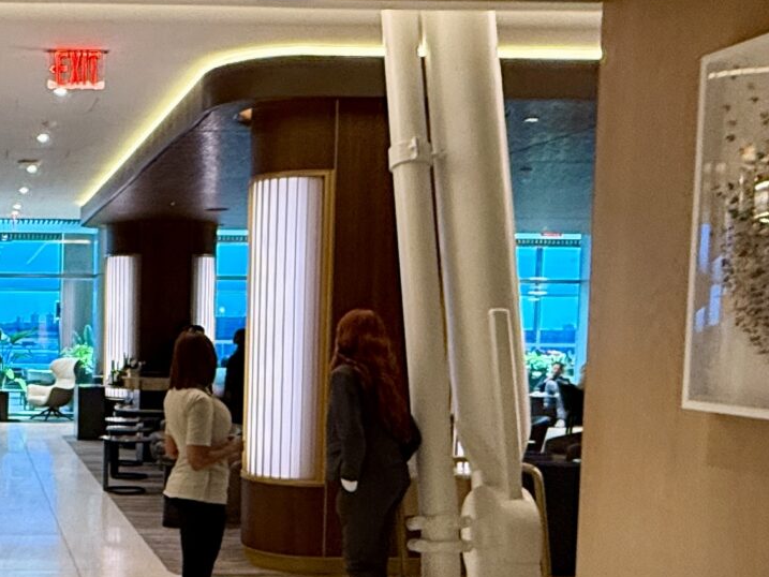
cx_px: -2
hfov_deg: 34.7
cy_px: 395
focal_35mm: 50
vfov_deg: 28.9
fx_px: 1111
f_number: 2.2
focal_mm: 2.22
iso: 250
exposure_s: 1/60
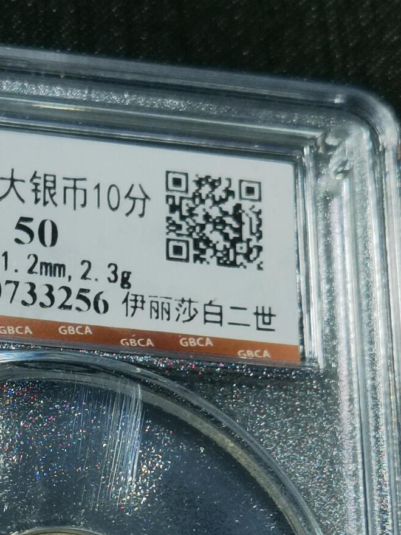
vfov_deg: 14.2
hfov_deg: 10.8
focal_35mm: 137
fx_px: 2116
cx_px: 66
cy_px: 528
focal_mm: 6.67
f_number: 1.9
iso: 80
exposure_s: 1/100
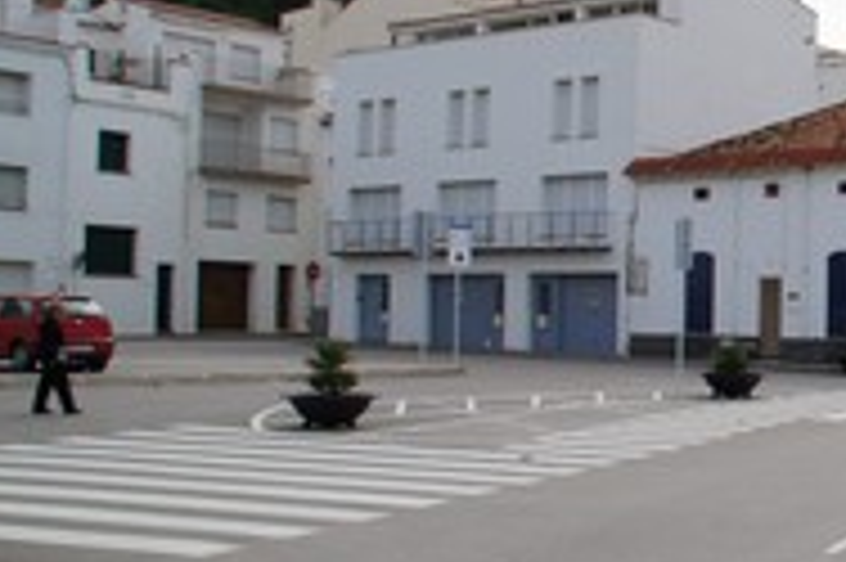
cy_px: 268
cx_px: 1022
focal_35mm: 66
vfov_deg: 20.6
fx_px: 1550
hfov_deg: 26.9
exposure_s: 1/160
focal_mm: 18
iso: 100
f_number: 11
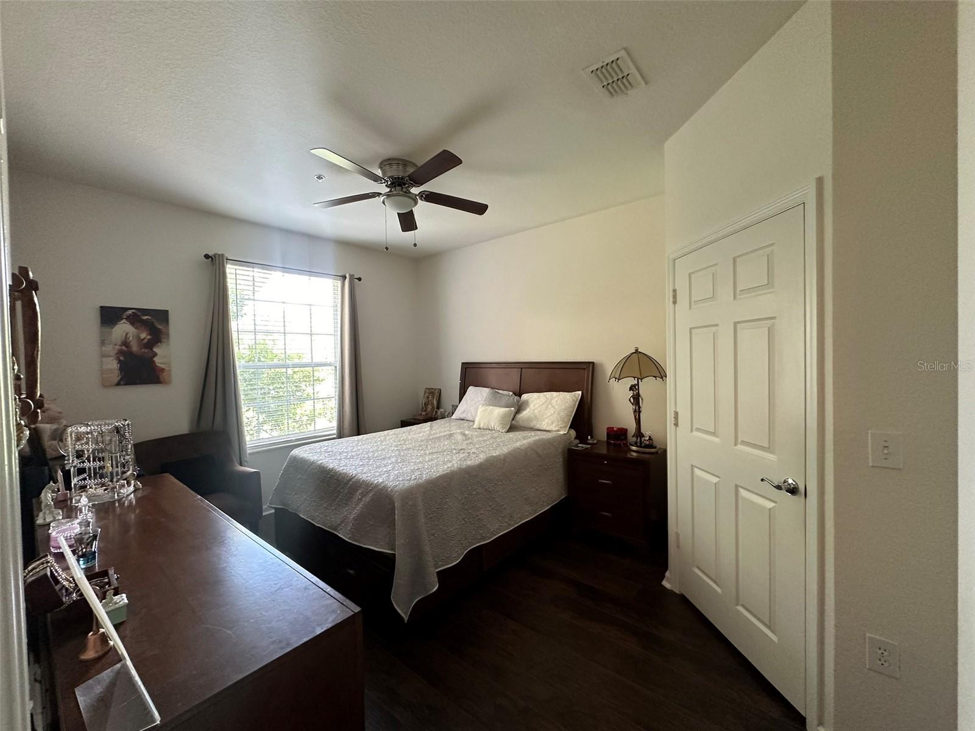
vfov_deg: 85.7
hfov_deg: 102.1
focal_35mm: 14
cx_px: 488
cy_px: 366
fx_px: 394
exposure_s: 1/87
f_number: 2.2
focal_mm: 2.22
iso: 320
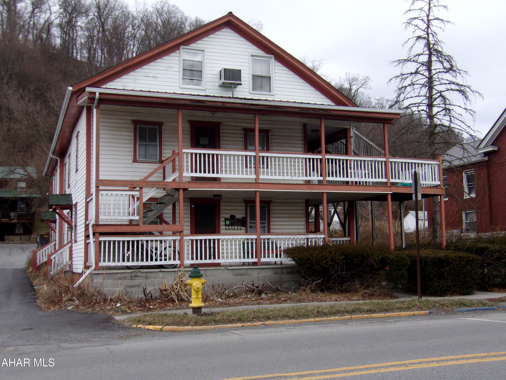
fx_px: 614
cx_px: 253
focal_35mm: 42
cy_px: 190
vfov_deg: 34.3
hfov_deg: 44.8
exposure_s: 1/280
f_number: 3.7
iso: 80
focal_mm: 7.6
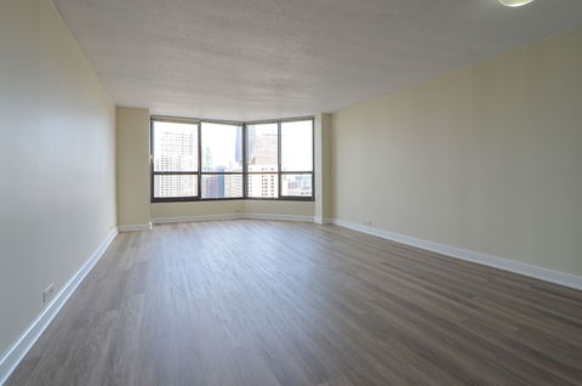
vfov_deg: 69.4
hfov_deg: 92.6
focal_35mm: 17
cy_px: 193
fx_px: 278
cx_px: 291
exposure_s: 1/125
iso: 320
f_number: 5.6
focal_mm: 11.5
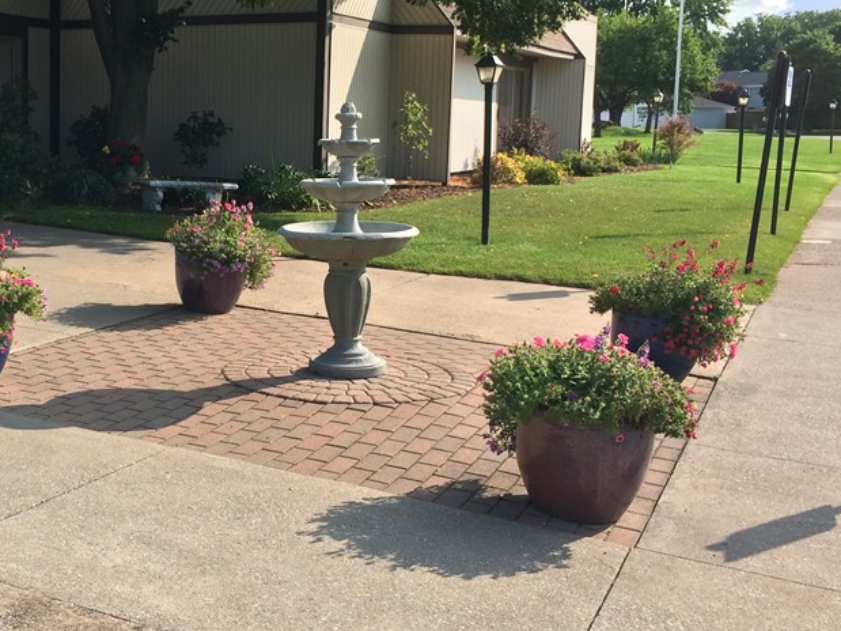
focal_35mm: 48
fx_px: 1166
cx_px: 228
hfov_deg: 38.8
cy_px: 233
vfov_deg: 30.1
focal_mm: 4.15
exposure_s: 1/1244
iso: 32
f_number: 2.2
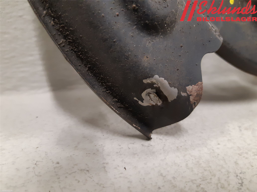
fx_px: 193
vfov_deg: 53.1
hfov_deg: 67.3
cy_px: 96
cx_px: 128
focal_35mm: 26
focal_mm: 3.93
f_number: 1.7
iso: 250
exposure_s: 1/33
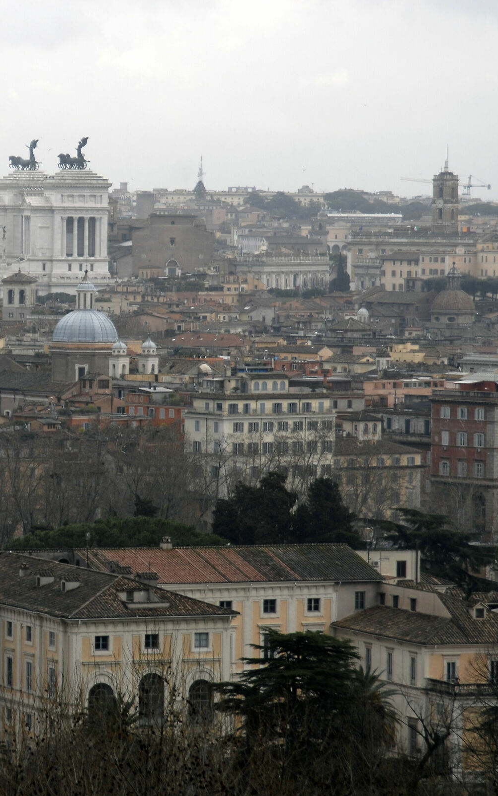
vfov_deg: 9.6
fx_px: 4728
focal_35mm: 218
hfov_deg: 6.0
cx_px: 31
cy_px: 398
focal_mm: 95
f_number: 6.3
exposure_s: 1/200
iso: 100
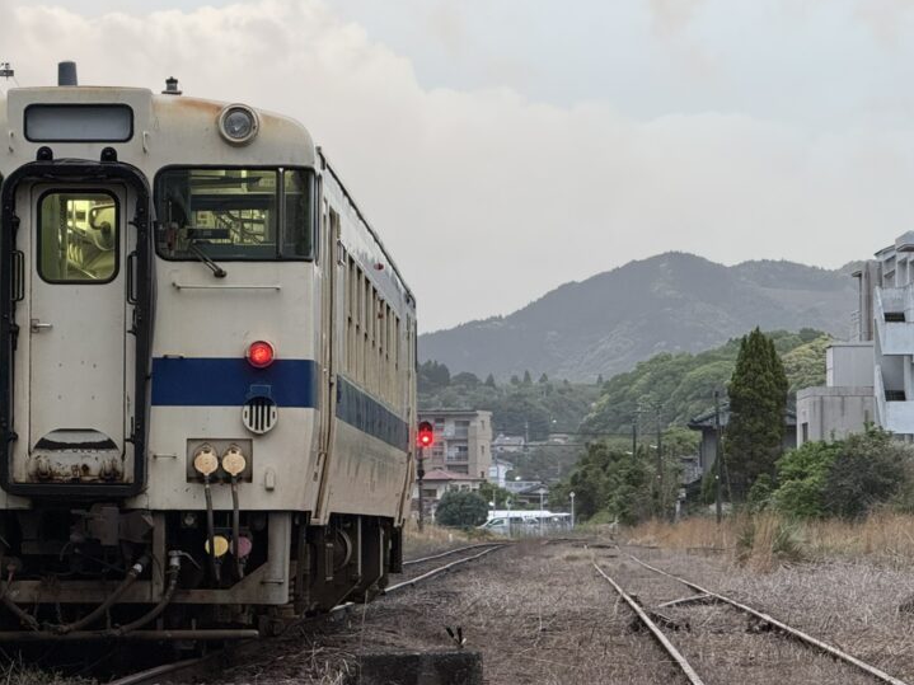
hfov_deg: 11.5
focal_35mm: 171
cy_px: 341
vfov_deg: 8.7
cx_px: 304
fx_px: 4514
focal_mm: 15.66
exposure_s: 1/99
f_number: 2.8
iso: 200
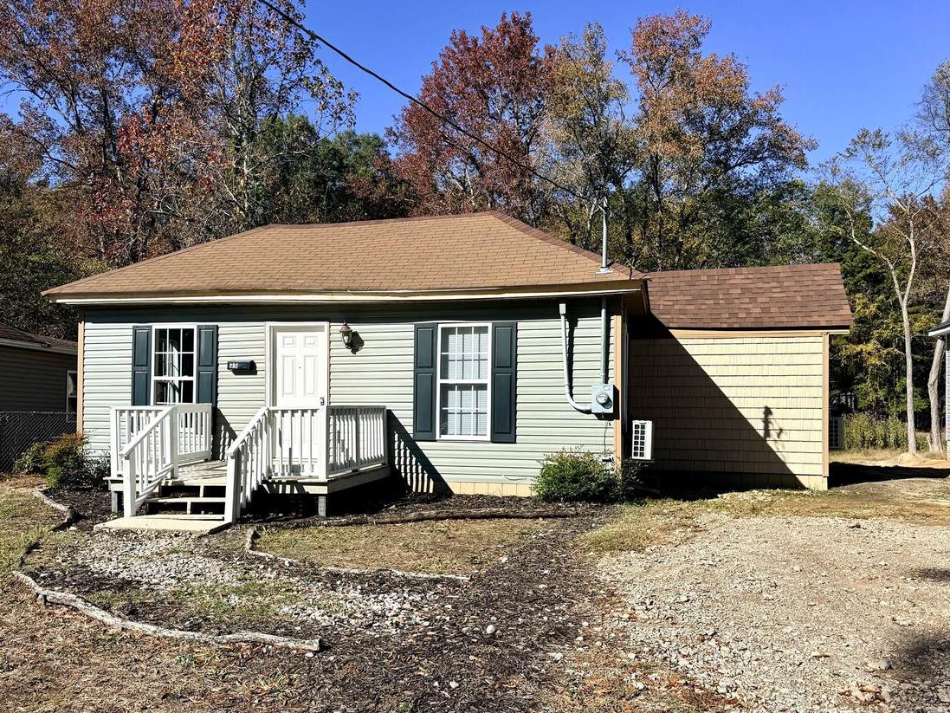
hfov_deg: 63.4
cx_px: 453
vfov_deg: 49.7
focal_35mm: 28
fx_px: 769
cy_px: 396
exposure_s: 1/7353
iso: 80
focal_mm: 6.76
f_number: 1.78
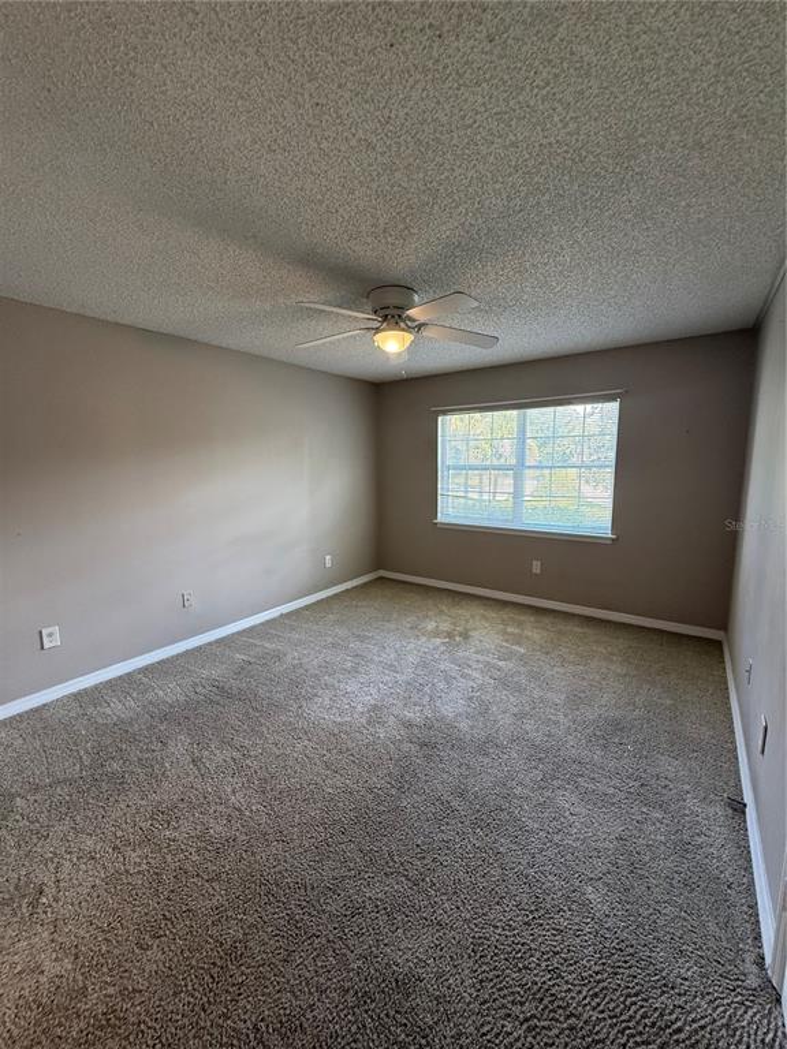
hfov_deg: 85.7
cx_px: 394
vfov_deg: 102.1
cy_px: 524
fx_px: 424
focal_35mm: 14
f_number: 2.2
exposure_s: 1/120
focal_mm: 2.22
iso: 250
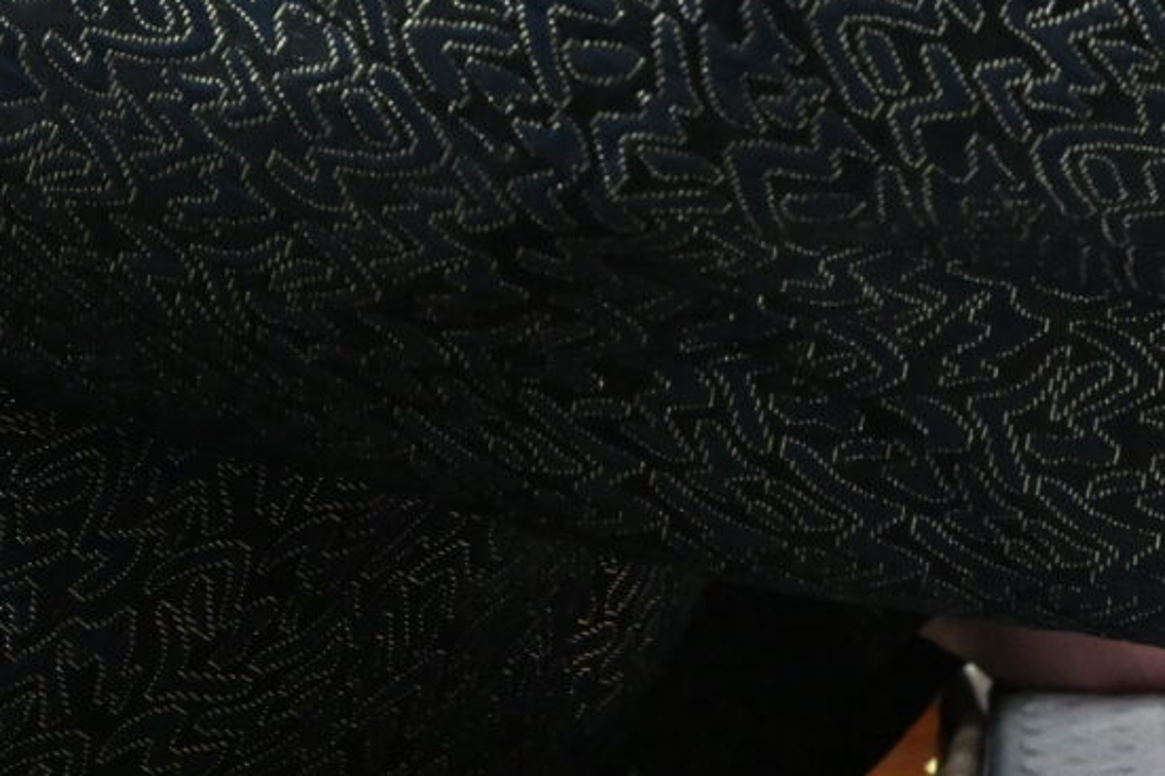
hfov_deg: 10.6
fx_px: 6017
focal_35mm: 186
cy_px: -525
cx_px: 1875
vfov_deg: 7.2
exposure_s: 1/250
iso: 3200
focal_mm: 40
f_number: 5.6
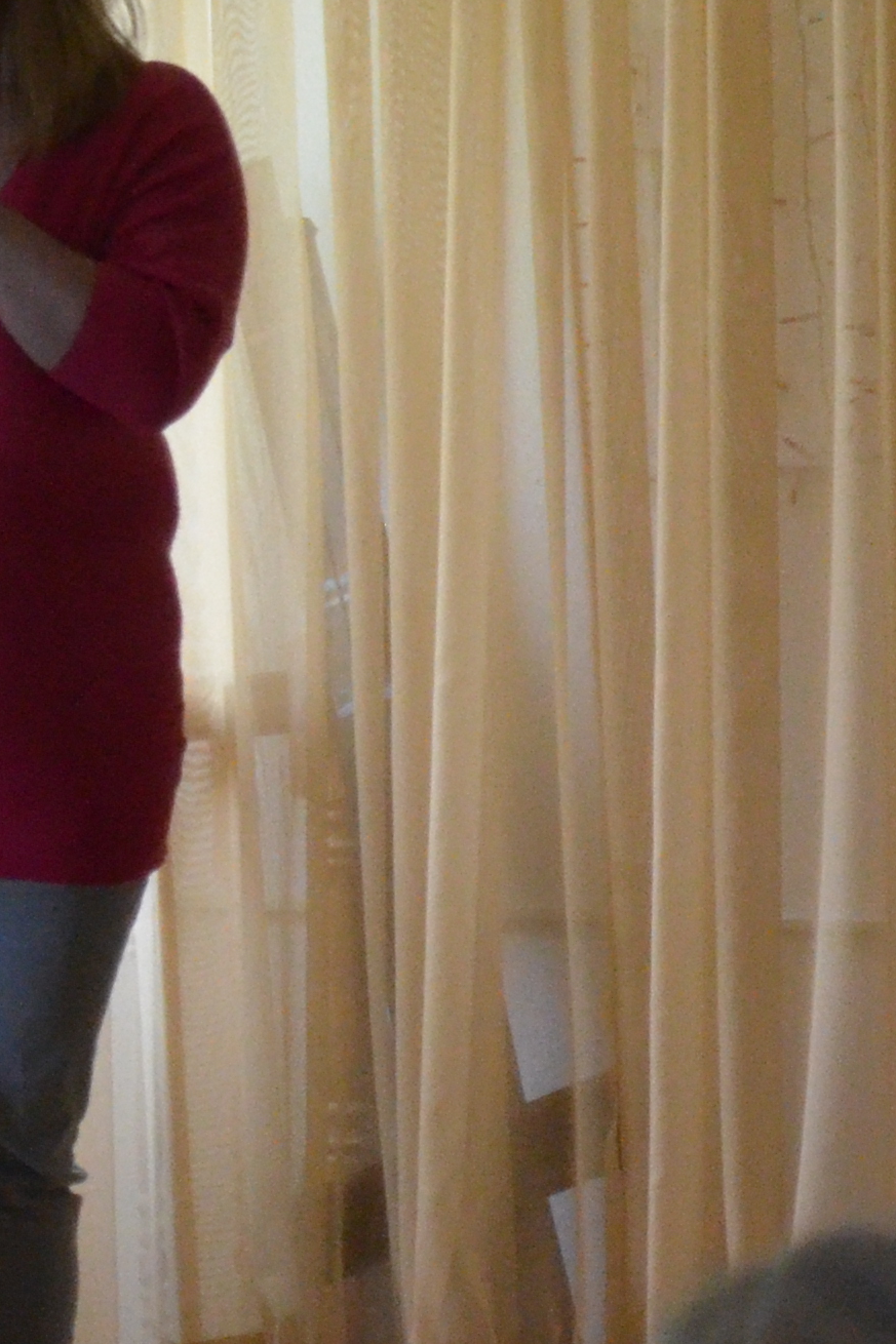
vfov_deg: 6.1
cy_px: 467
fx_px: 12621
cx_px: 1607
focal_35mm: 338
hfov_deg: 4.0
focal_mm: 60
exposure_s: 1/200
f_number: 3.8
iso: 3200
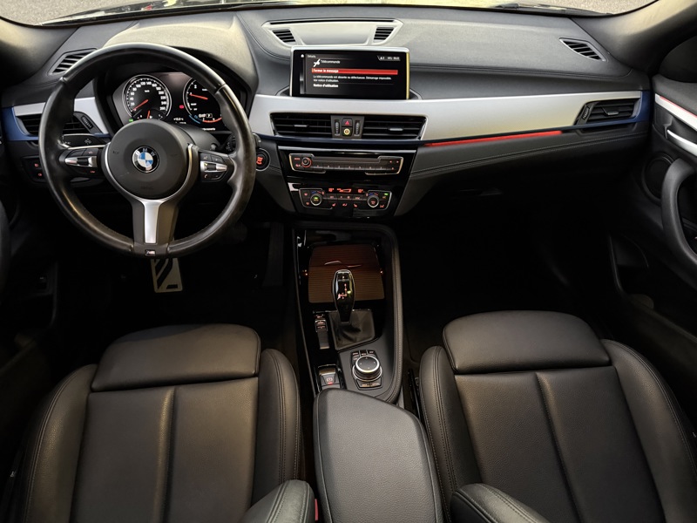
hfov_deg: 71.6
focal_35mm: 24
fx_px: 483
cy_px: 262
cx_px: 348
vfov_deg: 56.8
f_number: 1.78
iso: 1250
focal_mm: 6.76
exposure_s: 1/29
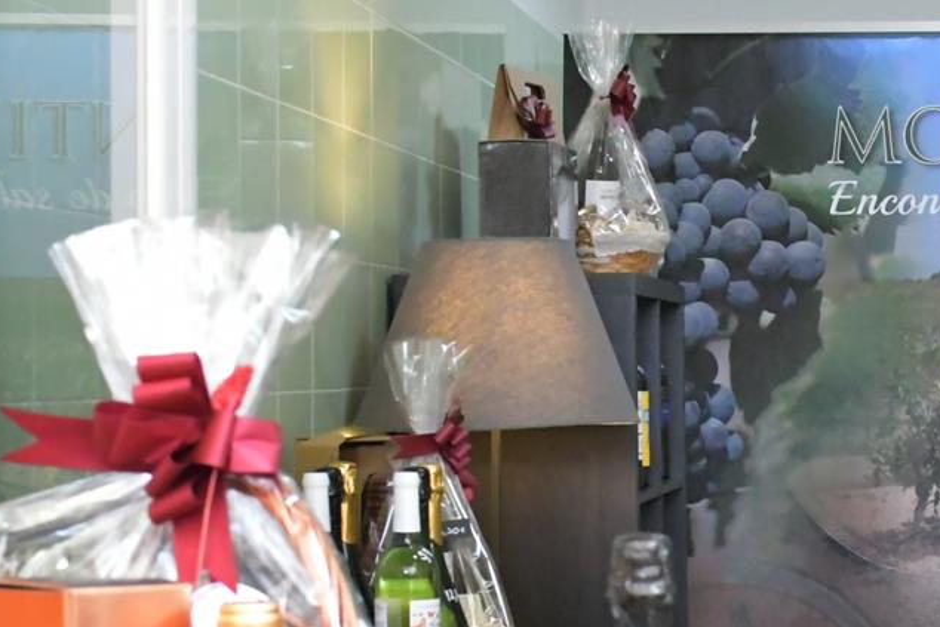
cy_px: 623
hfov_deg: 21.1
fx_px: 2403
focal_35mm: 92
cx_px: 1020
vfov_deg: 14.6
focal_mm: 24
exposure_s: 1/250
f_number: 6.3
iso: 11400
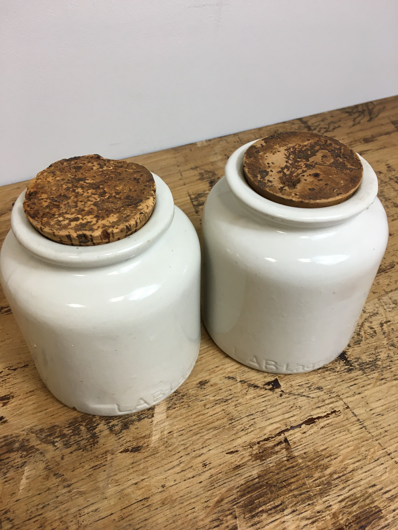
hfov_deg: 48.2
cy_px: 265
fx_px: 445
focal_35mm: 29
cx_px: 199
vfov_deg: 61.7
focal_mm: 4.15
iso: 40
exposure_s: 1/33
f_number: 2.2
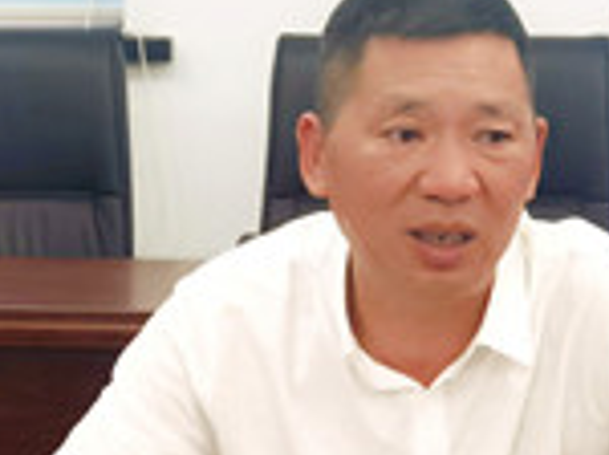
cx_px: 378
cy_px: 433
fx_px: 3372
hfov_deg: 10.3
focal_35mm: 192
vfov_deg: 7.7
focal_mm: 6.71
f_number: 1.9
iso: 100
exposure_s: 1/50
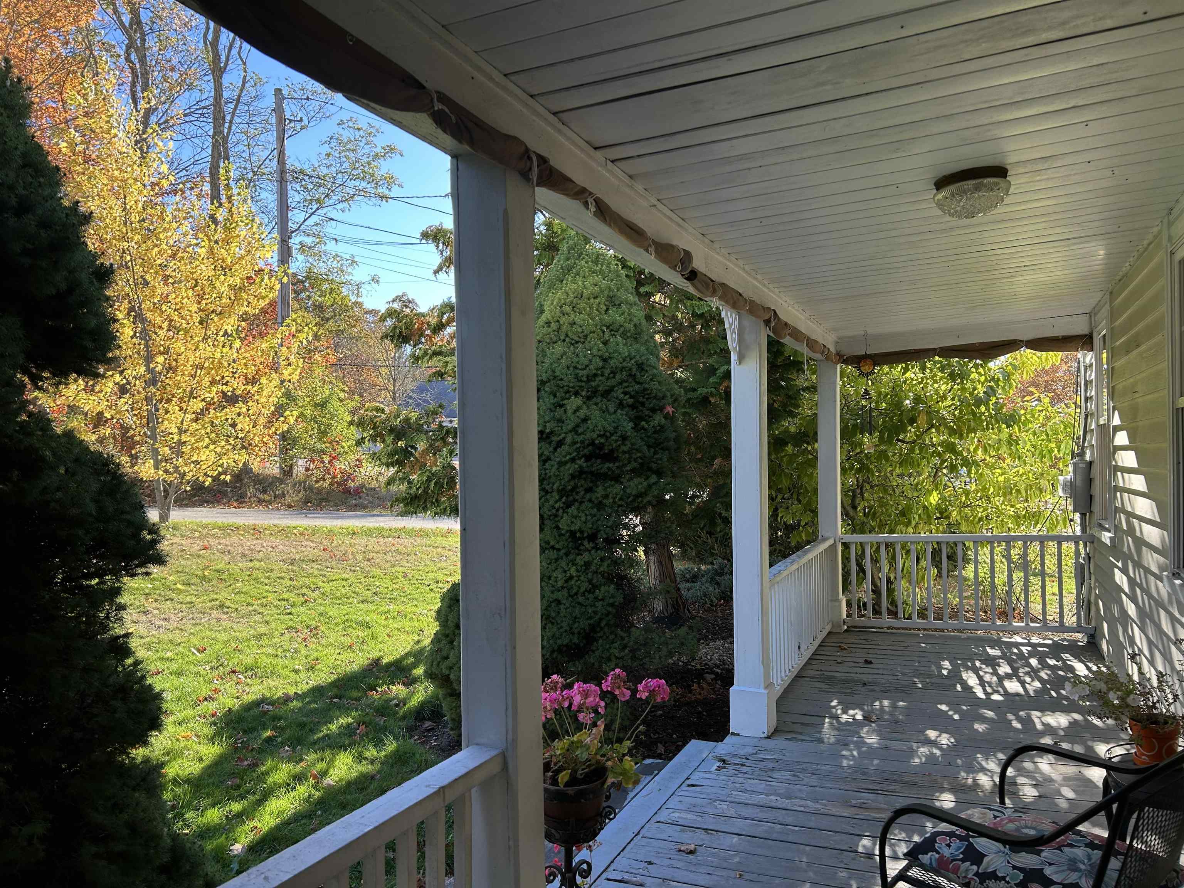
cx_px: 592
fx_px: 889
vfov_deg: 53.1
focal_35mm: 26
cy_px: 444
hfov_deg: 67.3
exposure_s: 1/531
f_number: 1.5
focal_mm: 5.7
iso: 50
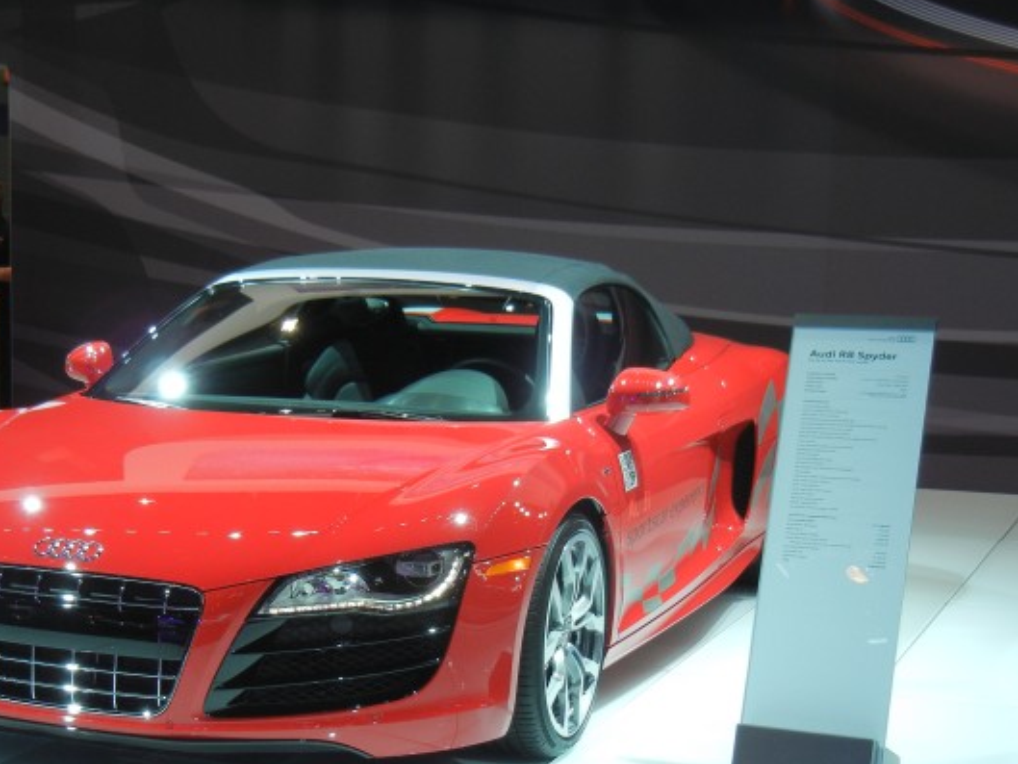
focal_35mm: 68
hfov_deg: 28.4
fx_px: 2000
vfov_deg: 21.5
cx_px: 358
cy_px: 516
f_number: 3.8
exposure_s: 1/60
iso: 180
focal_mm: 8.1
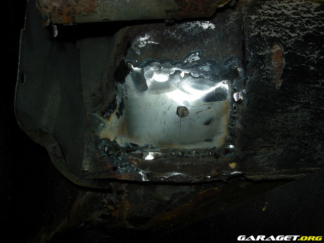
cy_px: 122
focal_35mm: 38
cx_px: 162
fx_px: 356
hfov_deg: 49.0
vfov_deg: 37.7
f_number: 4.8
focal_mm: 7.8
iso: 79
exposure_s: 1/64
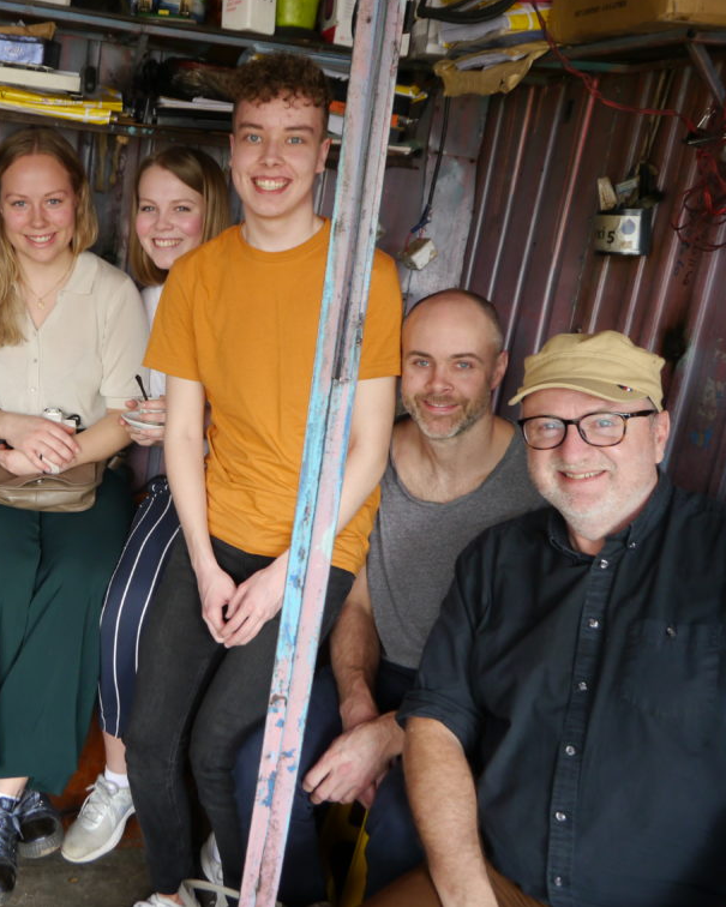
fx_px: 994
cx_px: 140
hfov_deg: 38.6
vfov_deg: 49.1
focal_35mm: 37
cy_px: 454
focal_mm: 14
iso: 500
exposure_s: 1/60
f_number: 3.5
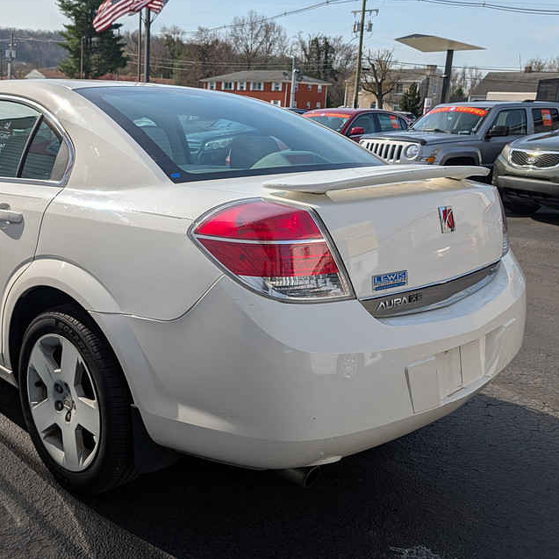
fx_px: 621
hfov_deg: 47.8
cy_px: 283
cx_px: 196
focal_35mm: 34
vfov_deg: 48.4
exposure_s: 1/15873
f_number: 1.68
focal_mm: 6.9
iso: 19
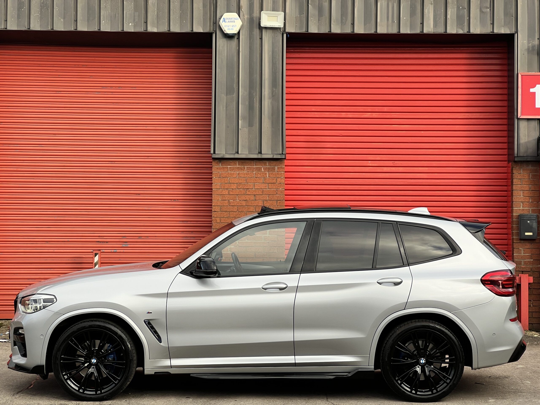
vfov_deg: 19.1
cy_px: 202
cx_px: 270
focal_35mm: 77
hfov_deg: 25.3
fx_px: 1201
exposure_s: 1/165
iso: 32
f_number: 2.8
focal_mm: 9
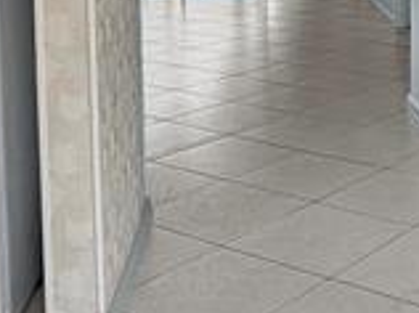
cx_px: 475
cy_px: -32
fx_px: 858
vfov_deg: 19.8
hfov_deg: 25.2
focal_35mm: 71
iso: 64
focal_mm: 2.22
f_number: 2.2
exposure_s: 1/120
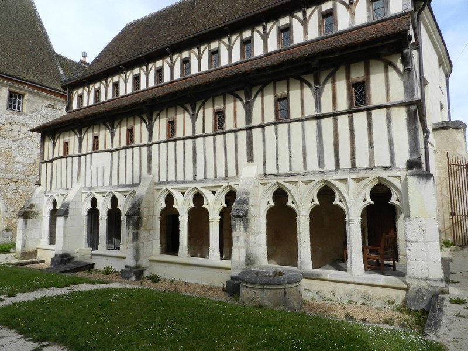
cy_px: 176
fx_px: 311
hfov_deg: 73.9
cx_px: 234
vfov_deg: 58.9
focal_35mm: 23
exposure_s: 1/800
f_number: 4
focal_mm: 4
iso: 160
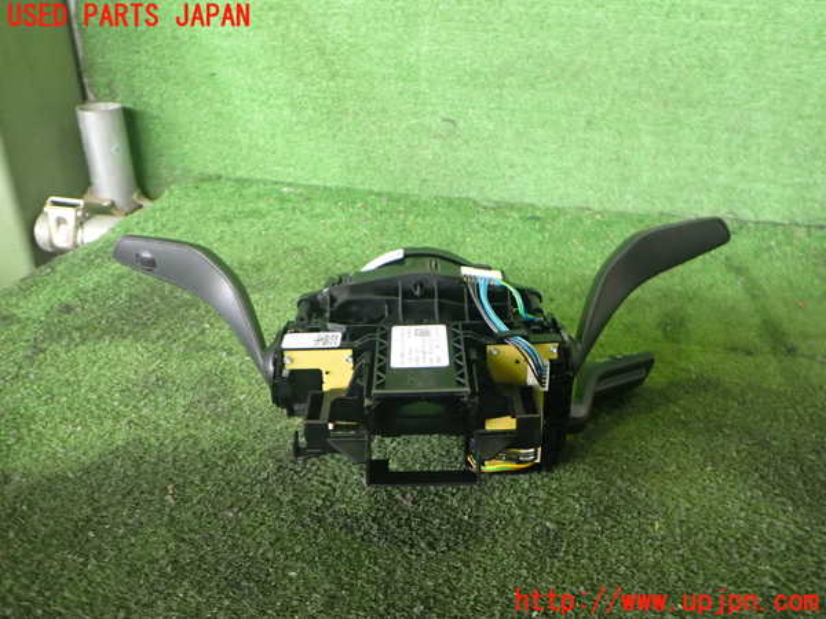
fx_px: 716
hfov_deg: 60.0
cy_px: 310
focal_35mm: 30
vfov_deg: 46.8
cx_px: 413
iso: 320
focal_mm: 5.4
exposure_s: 1/30
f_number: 2.3
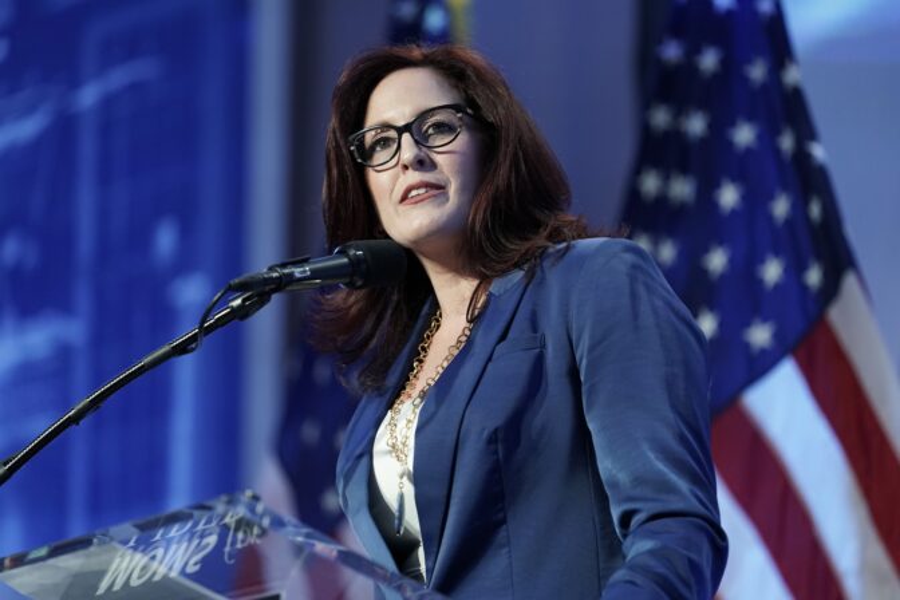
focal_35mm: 200
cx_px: 450
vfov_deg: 6.9
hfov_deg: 10.3
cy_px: 300
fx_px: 5000
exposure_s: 1/640
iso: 2500
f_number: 2.8
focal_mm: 200
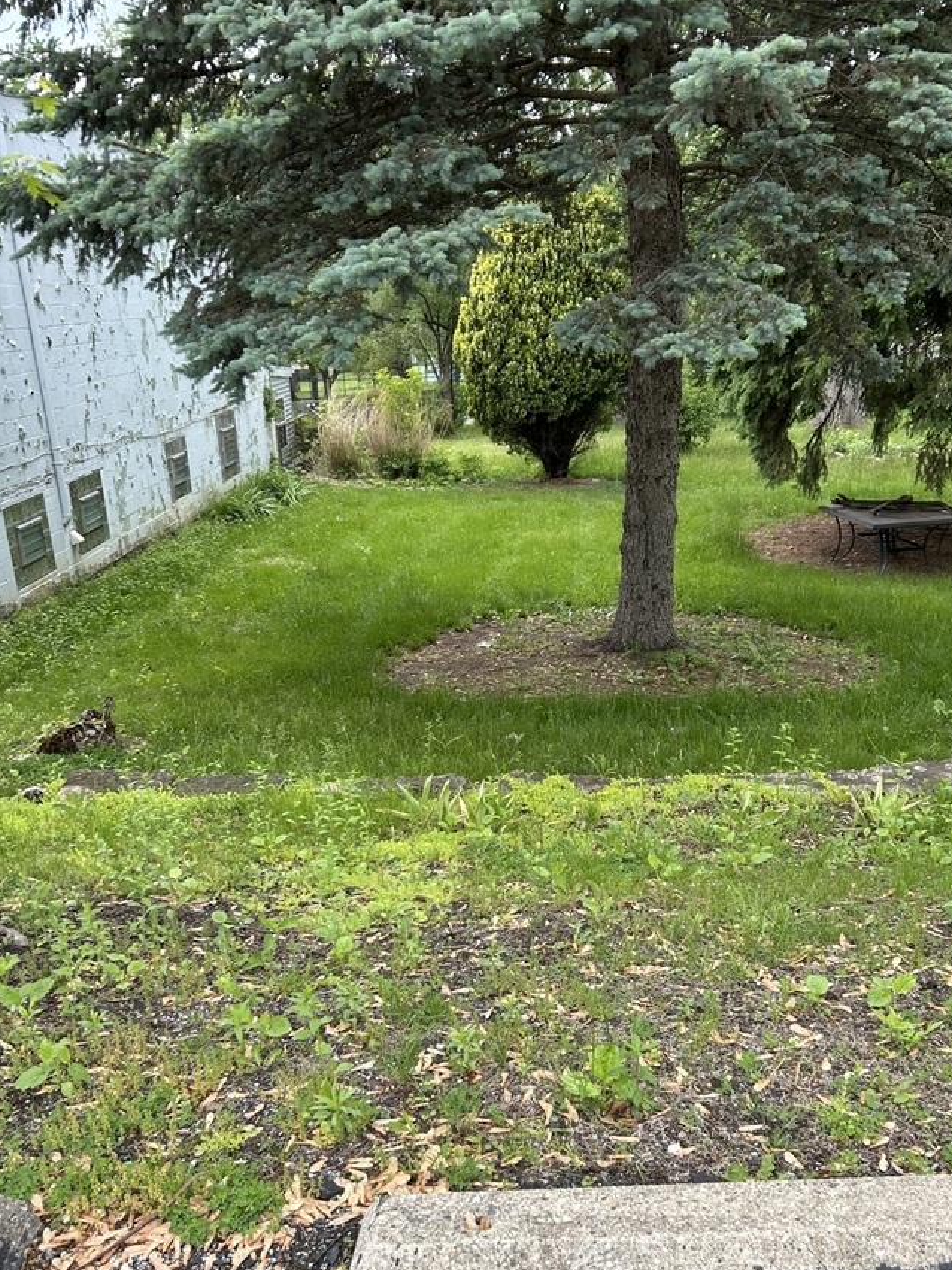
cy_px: 748
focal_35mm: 33
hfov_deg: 42.8
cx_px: 552
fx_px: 1210
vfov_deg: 55.0
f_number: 1.5
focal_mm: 5.7
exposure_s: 1/486
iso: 50
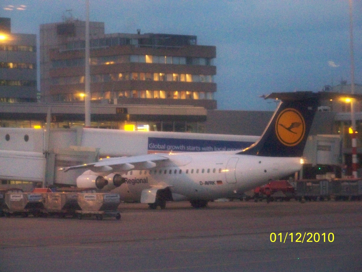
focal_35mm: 155
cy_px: 136
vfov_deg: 9.6
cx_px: 181
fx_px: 1621
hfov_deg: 12.7
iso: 1600
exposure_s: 1/50
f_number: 3.6
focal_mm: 24
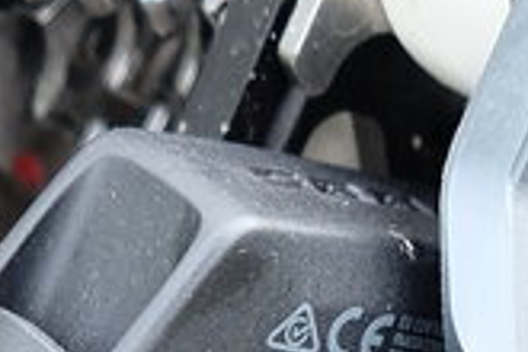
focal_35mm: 443
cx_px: 253
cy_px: 950
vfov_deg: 3.1
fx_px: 6497
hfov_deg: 4.7
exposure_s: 1/140
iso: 500
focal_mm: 40.7
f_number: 4
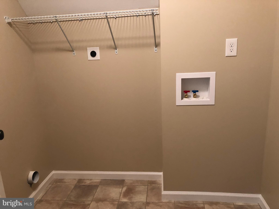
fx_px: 226
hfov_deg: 63.4
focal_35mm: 28
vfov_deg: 49.7
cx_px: 140
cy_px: 104
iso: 50
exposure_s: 1/15
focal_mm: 3.99
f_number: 1.8
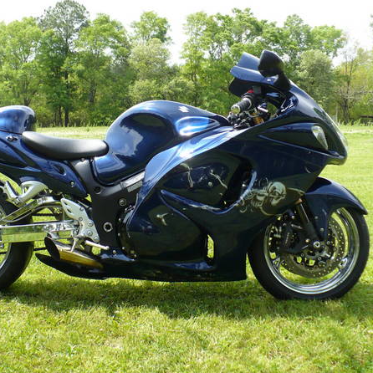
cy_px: 187
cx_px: 163
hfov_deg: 38.3
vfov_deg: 38.3
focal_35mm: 44
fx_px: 536
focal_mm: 6.1
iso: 100
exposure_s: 1/400
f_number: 2.8
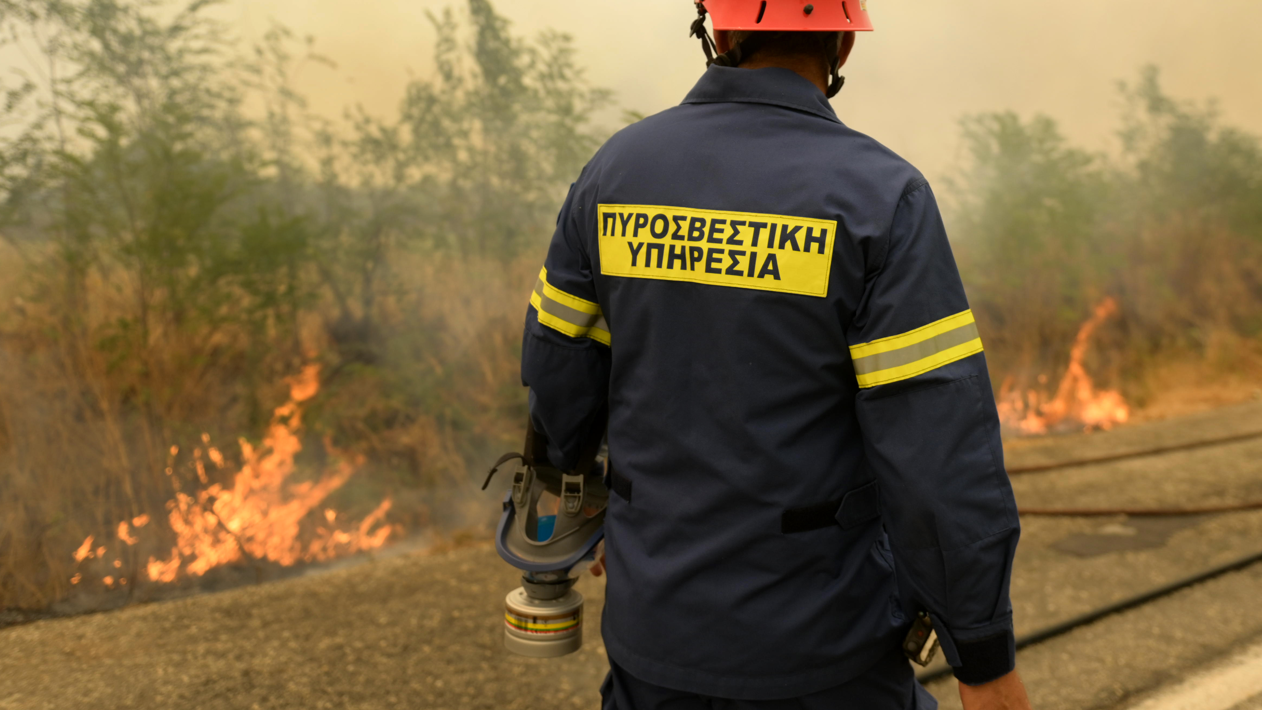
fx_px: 1406
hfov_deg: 48.3
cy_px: 211
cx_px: 705
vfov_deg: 28.1
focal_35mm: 42
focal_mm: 31
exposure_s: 1/1600
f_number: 3.2
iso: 320
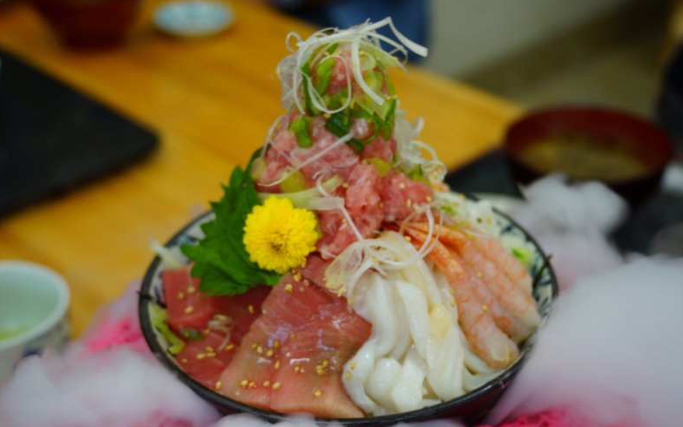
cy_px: 229
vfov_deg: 24.4
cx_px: 340
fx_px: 987
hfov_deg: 38.2
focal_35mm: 53
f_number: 4.5
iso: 100
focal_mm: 34
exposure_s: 1/20
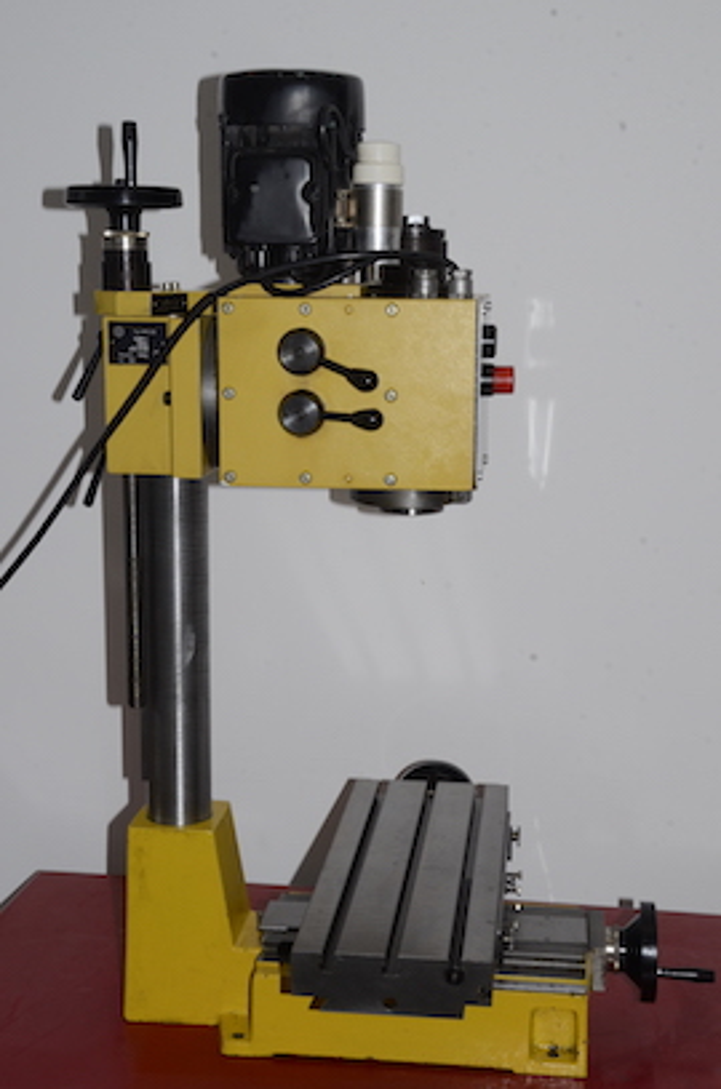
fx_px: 1721
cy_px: 544
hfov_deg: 23.7
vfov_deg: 35.1
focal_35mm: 57
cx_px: 360
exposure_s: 1/60
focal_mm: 38
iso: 800
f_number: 18
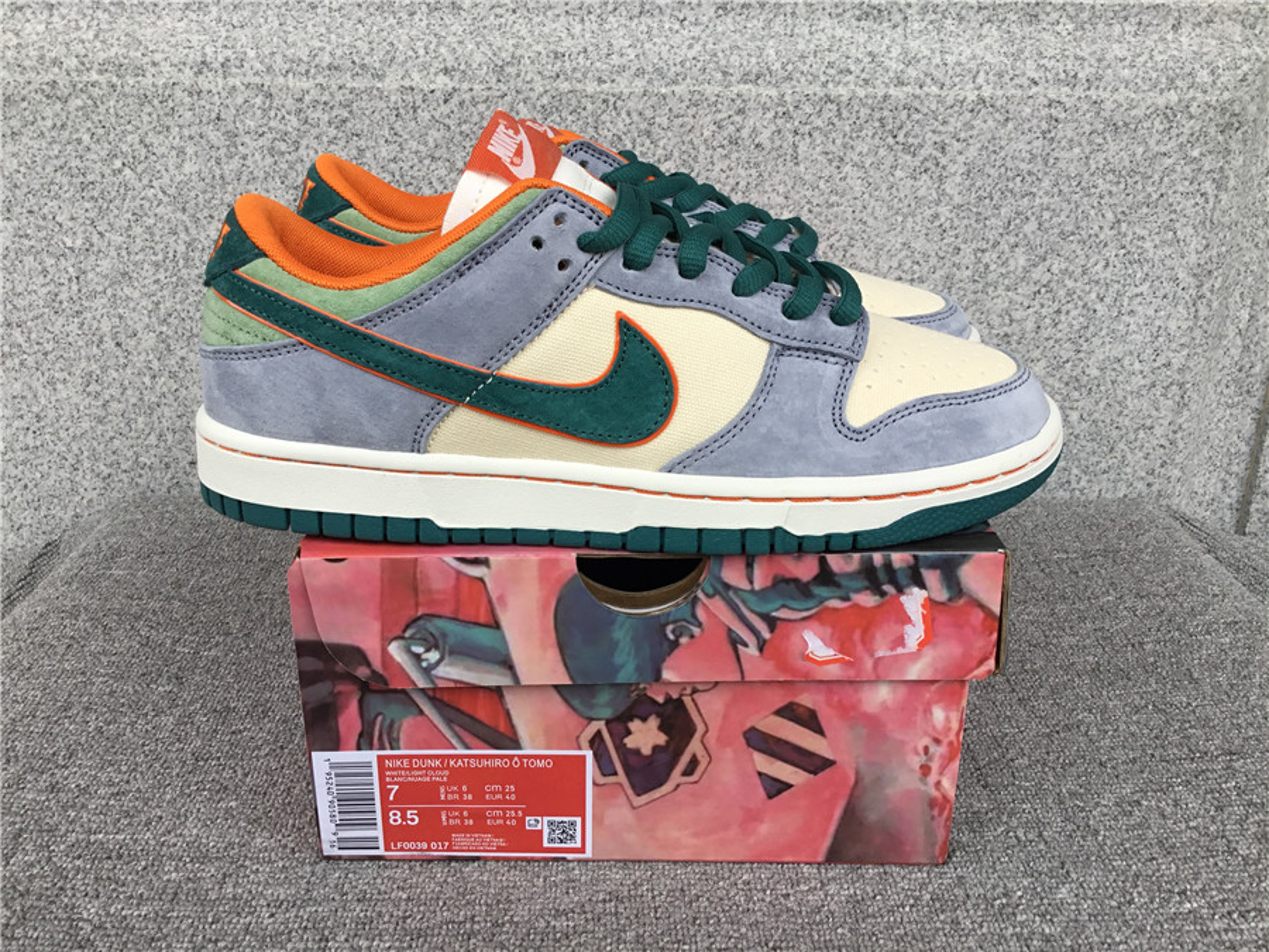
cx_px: 634
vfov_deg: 45.4
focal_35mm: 31
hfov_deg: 58.4
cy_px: 476
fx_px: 1136
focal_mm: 3.3
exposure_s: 1/107
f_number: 2.4
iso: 25
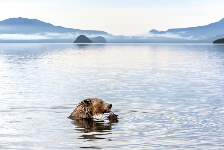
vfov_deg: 13.4
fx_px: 635
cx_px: 112
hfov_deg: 20.0
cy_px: 75
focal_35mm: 102
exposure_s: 1/400
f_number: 6.3
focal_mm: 102
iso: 800
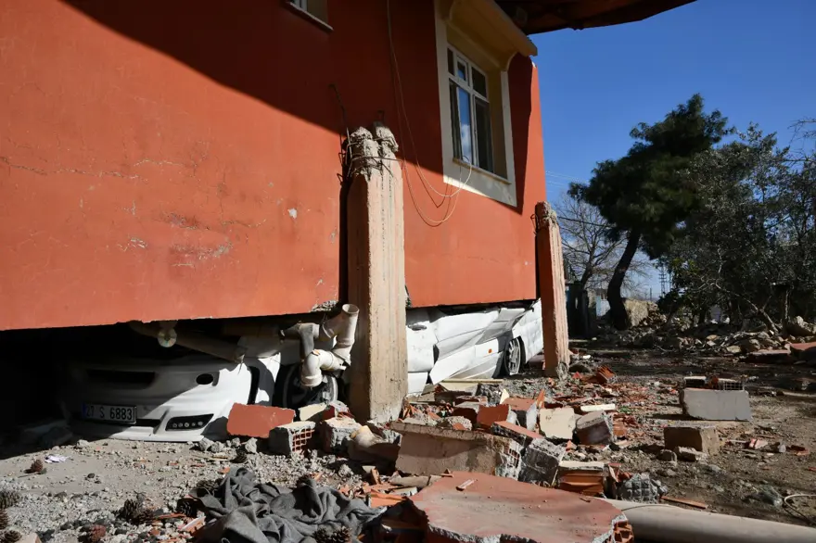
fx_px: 544
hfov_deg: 73.8
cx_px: 408
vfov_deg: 53.1
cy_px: 272
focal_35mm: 24
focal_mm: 24
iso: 320
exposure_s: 1/640
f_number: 13
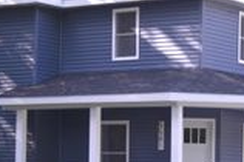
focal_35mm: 161
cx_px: 205
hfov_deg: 12.7
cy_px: 143
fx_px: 1090
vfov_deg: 8.5
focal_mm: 34
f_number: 5.6
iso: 320
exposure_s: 1/125
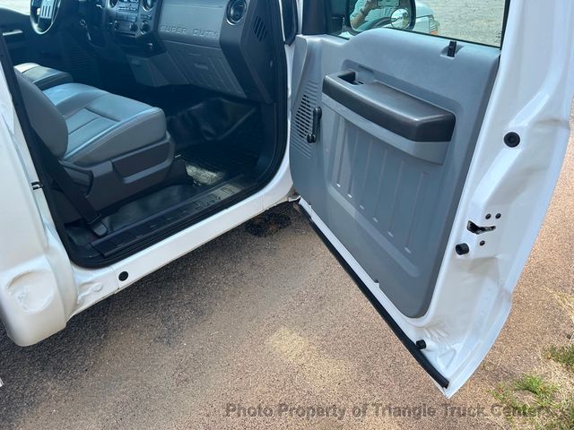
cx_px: 287
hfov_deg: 67.3
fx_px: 431
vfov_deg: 53.1
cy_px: 215
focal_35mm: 26
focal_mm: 5.7
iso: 50
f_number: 1.5
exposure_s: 1/646
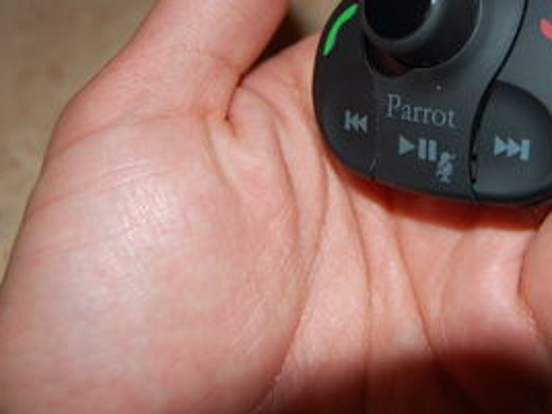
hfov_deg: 30.7
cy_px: 68
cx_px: 414
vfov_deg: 23.2
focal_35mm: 62
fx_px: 989
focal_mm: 18
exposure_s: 1/60
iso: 200
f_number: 3.5
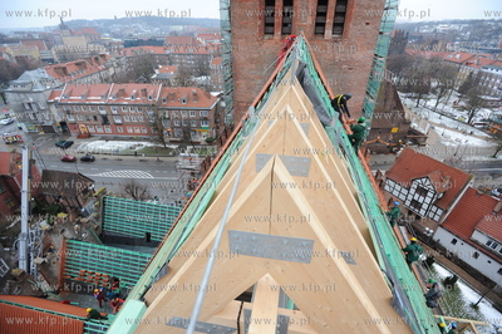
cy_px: 167
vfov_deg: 70.3
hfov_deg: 93.3
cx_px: 251
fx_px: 237
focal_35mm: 17
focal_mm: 17
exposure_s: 1/60
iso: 1250
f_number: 4.5
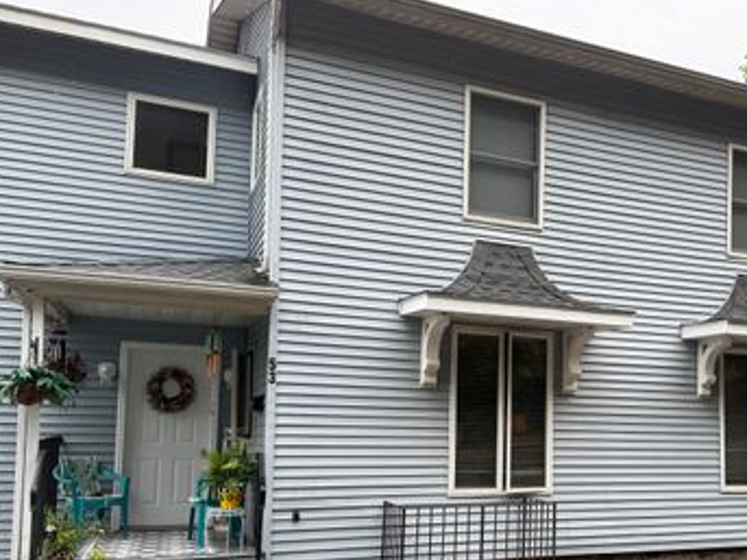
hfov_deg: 51.4
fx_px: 755
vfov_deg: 40.1
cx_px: 512
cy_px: 380
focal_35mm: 35
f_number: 1.78
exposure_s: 1/589
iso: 80
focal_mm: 6.76
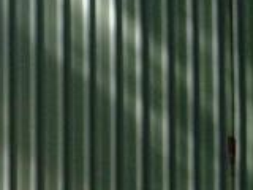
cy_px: 68
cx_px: -193
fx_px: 1023
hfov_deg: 12.9
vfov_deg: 10.6
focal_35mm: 140
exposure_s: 1/125
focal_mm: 5.8
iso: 80
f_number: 7.1
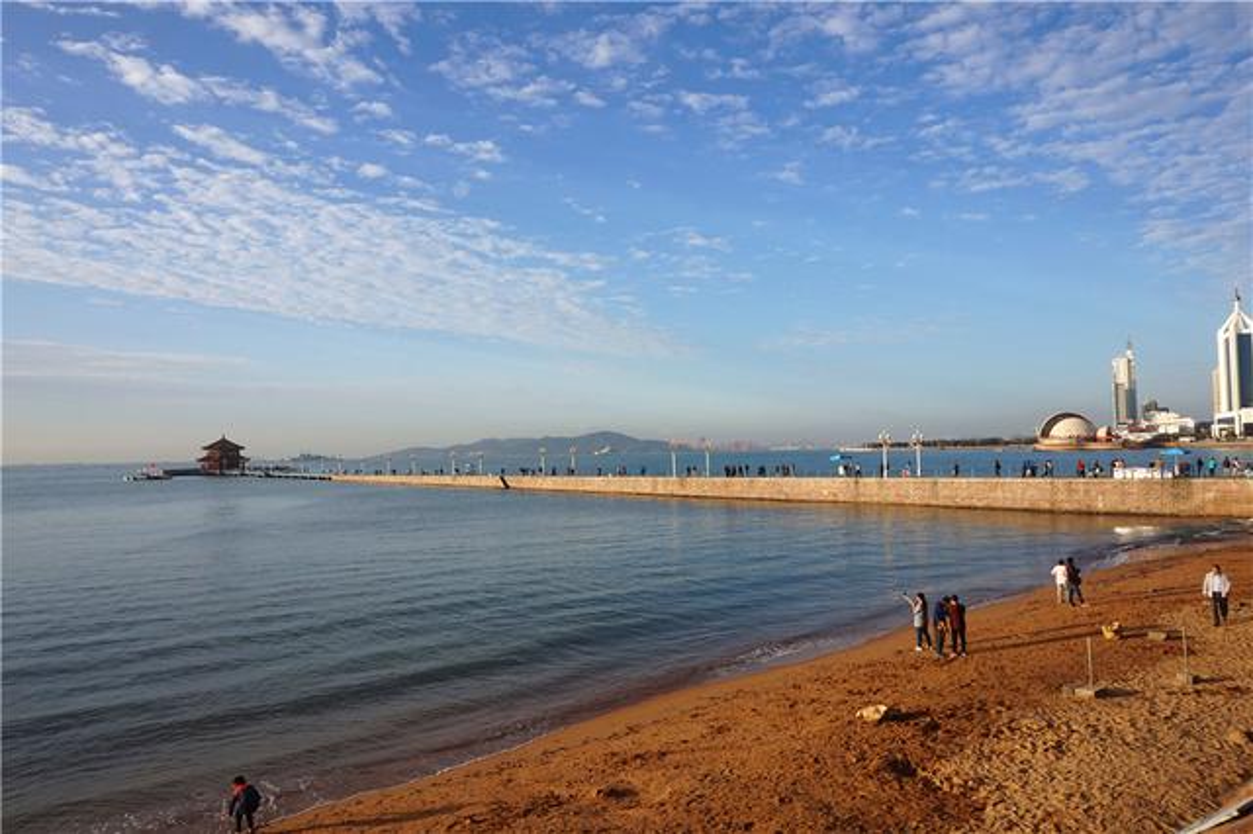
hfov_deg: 73.8
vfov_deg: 53.1
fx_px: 835
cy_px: 417
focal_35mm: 24
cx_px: 626
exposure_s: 1/80
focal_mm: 16
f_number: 14
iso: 100
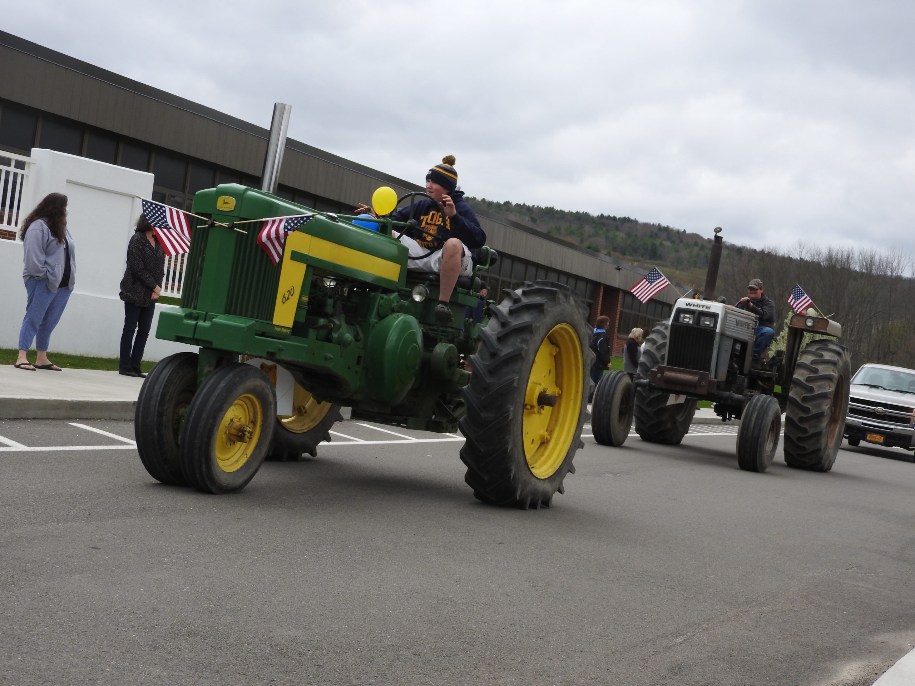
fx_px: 1586
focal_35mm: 60
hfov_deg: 32.2
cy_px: 343
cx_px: 458
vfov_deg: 24.4
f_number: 4.2
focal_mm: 10.7
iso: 100
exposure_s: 1/320
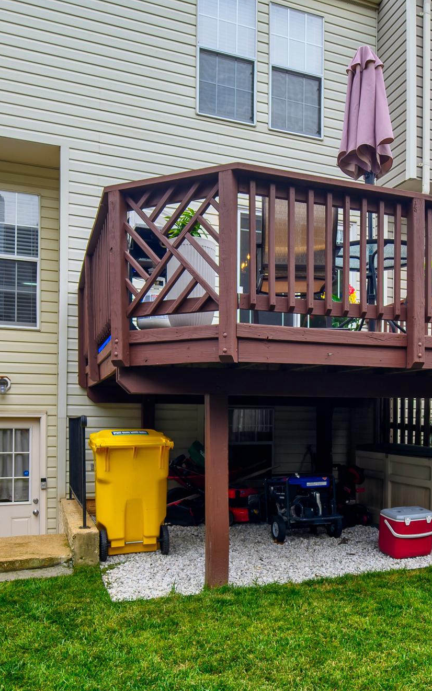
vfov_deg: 62.9
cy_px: 346
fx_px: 565
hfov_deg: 41.5
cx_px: 275
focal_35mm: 30
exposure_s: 1/200
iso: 200
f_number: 16
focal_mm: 19
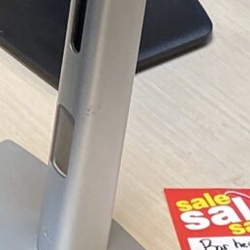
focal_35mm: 228
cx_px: -248
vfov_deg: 7.1
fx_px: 1863
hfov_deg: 7.4
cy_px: -428
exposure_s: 1/60
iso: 64
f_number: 1.8
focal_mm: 4.25
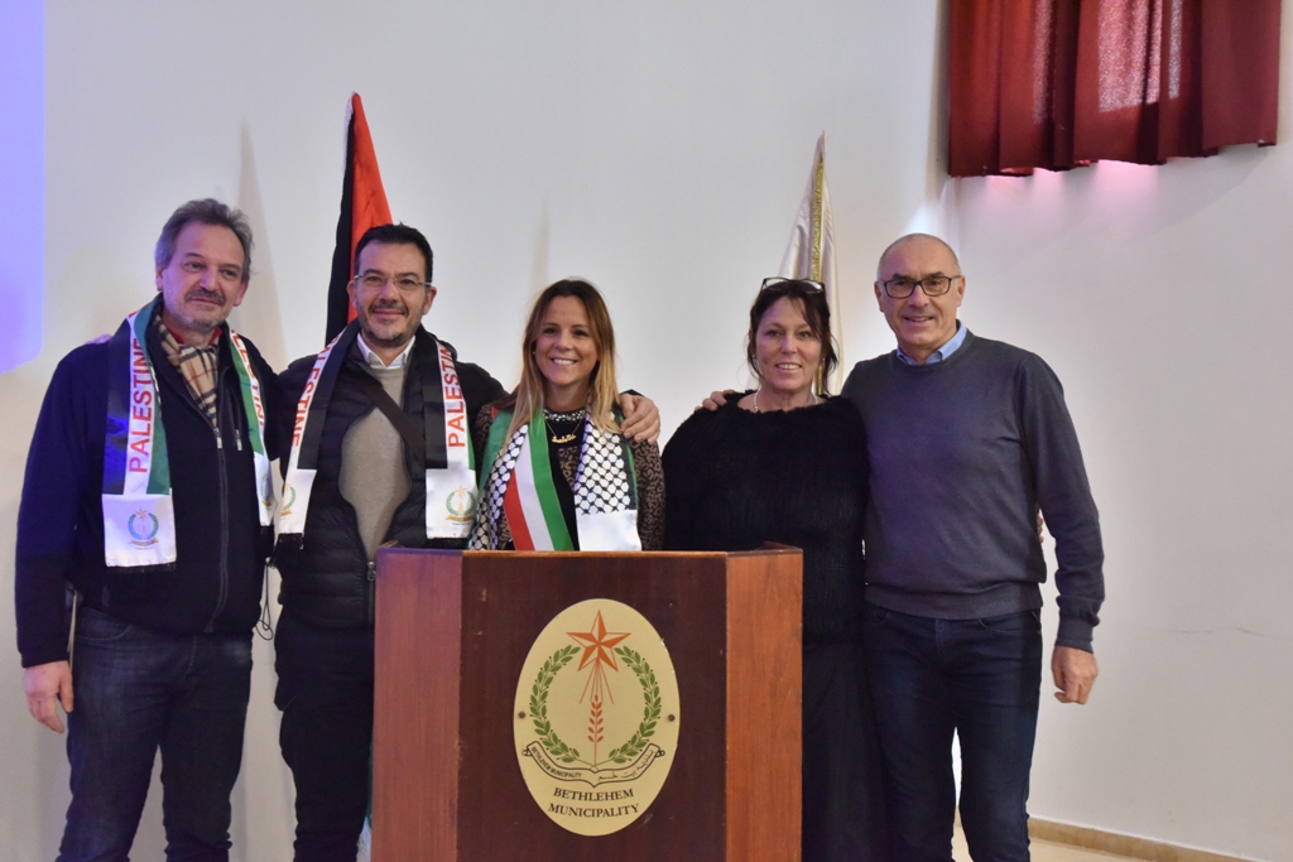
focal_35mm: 52
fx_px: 1868
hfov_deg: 38.2
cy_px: 431
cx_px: 646
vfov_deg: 26.0
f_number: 10
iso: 6400
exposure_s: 1/30
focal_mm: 52
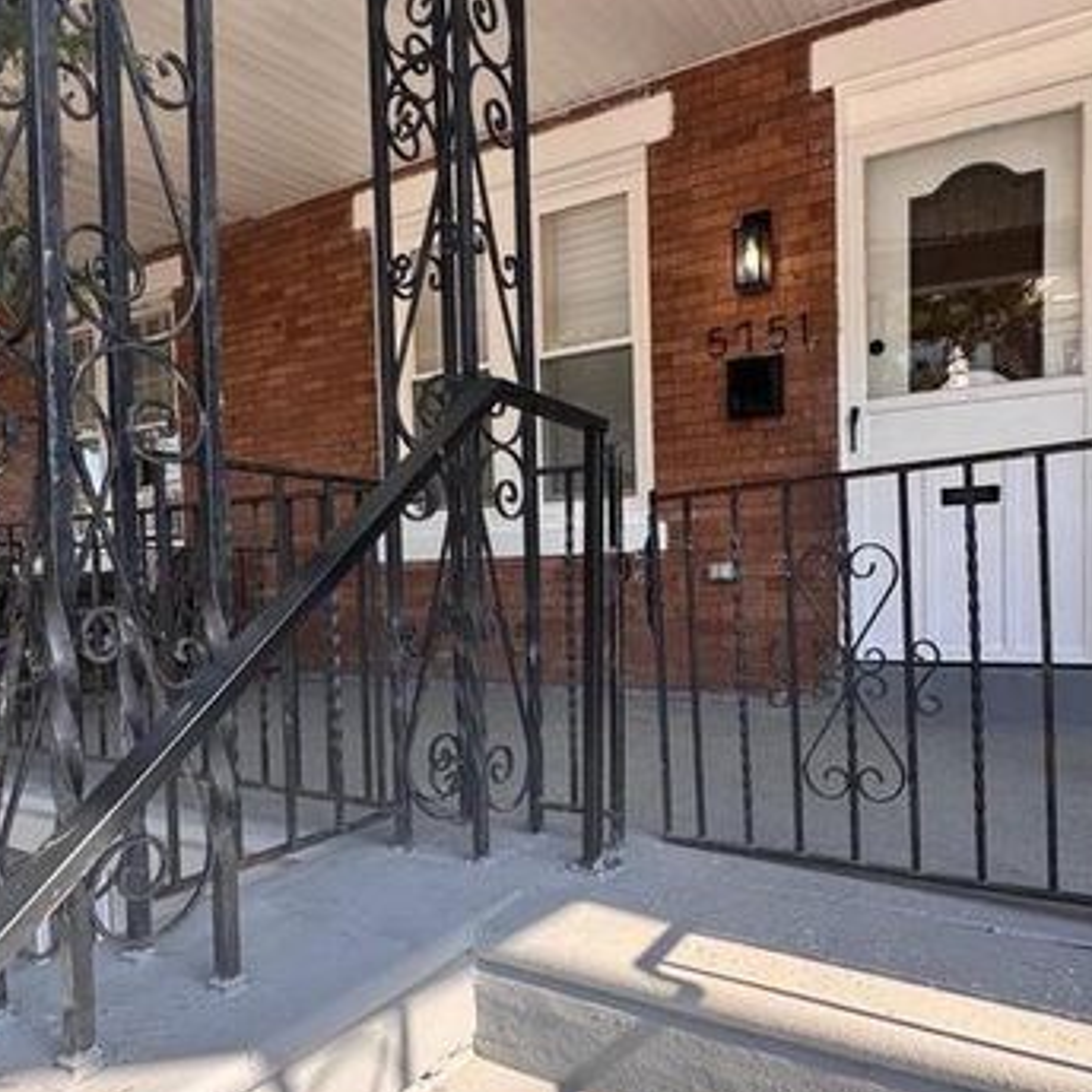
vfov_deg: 64.7
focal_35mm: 24
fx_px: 857
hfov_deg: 64.9
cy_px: 624
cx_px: 597
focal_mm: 2.22
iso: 40
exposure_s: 1/228
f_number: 2.2
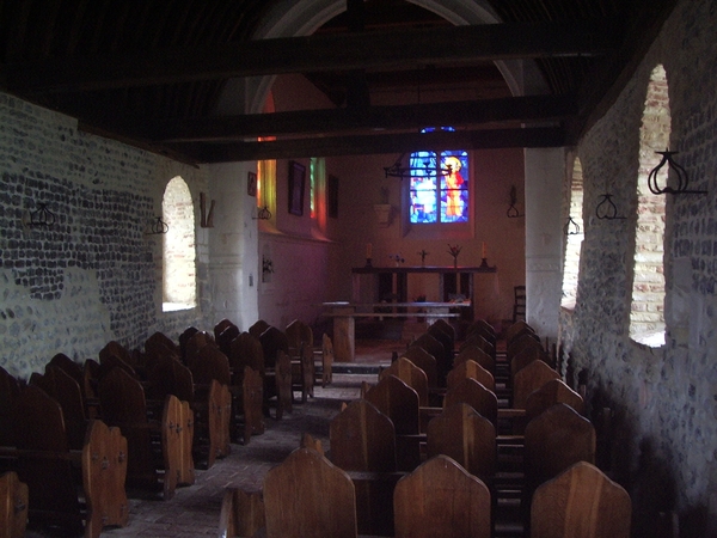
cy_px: 269
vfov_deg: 37.7
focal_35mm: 38
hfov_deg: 49.0
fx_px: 787
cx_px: 358
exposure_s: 1/15
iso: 200
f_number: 2.6
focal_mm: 5.8
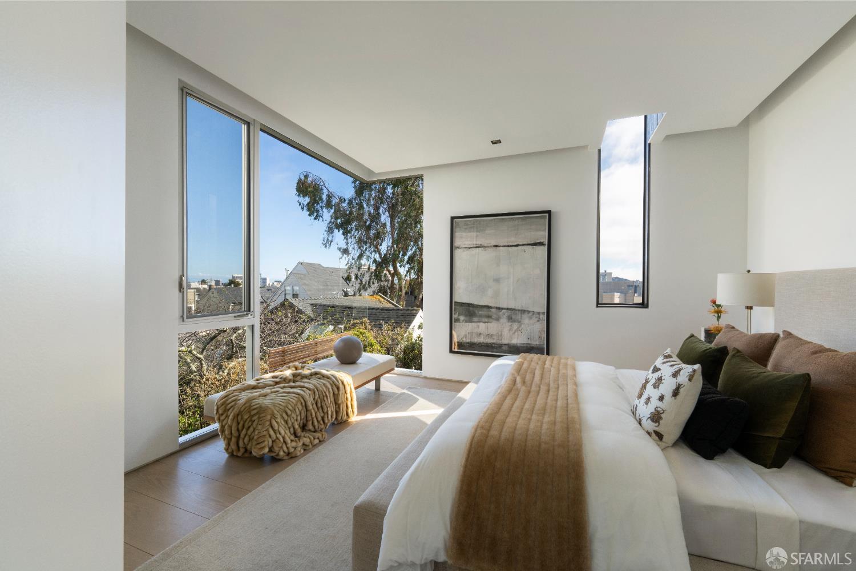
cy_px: 286
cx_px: 428
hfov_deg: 104.3
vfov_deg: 81.2
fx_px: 333
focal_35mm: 14
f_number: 16
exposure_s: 1/13
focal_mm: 14
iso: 200
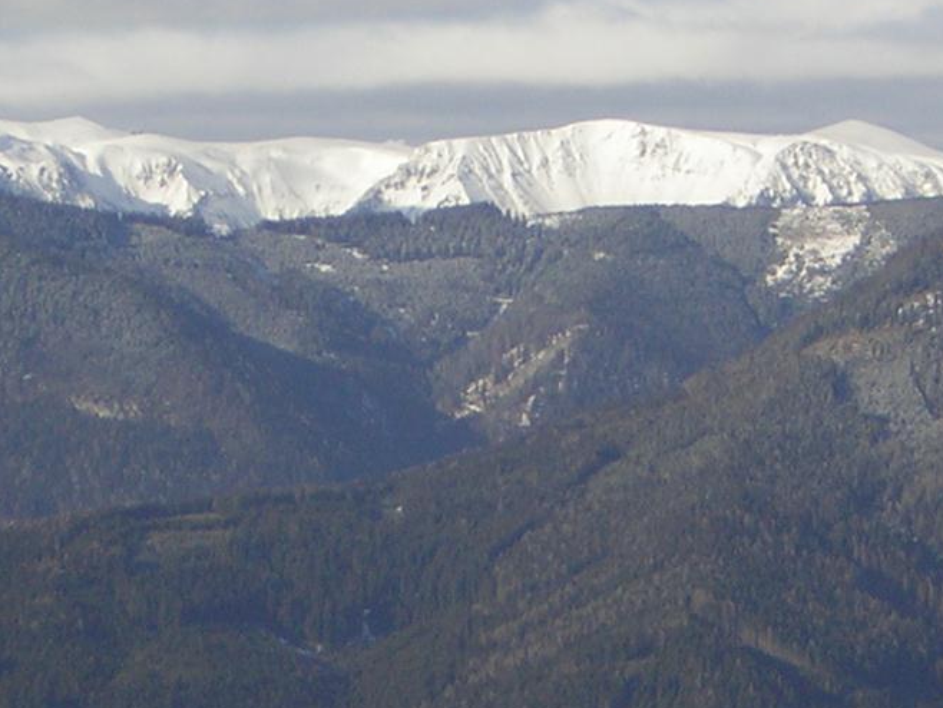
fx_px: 5069
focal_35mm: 186
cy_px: 436
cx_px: 432
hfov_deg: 10.6
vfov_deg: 8.0
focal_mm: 11.1
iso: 50
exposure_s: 1/640
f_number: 4.1
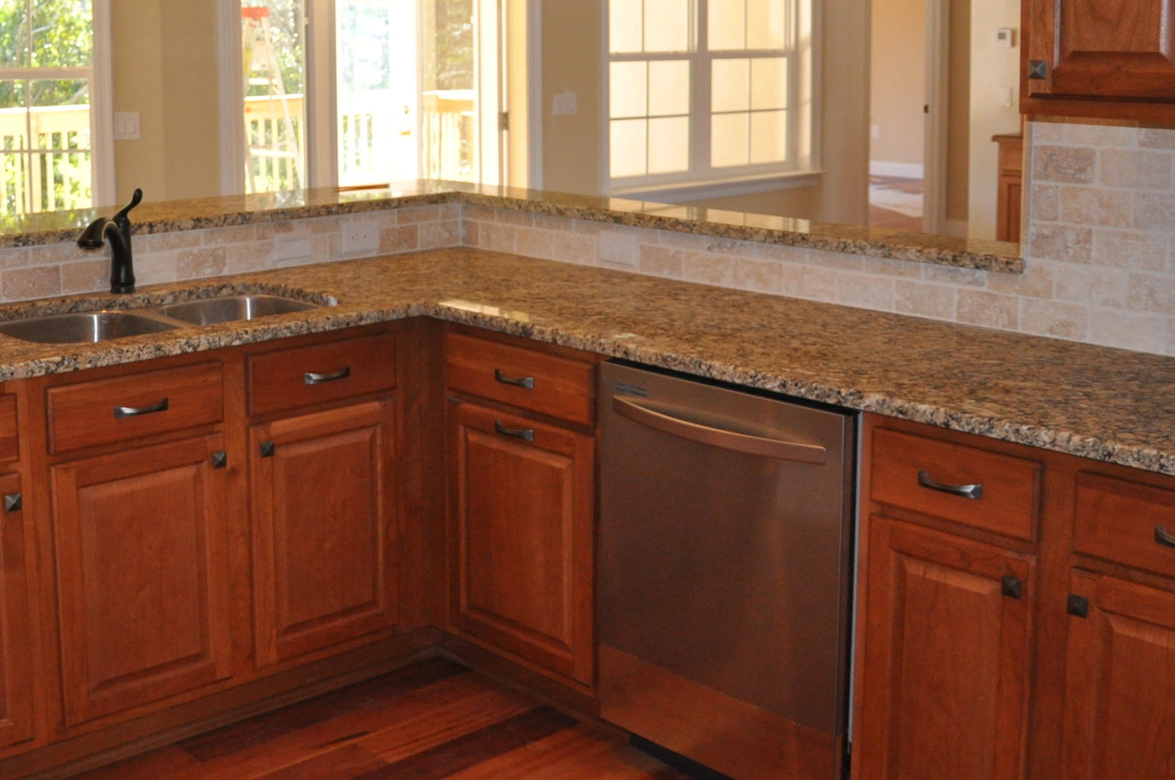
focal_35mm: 45
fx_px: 1467
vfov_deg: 29.2
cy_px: 165
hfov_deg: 43.5
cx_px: 486
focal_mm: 18
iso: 800
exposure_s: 1/60
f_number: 3.5
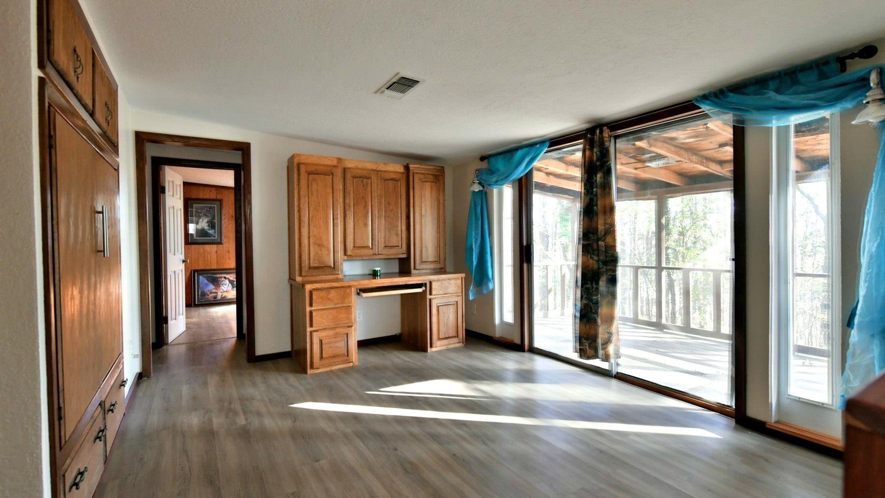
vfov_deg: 67.1
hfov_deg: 99.3
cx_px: 430
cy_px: 243
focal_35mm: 16
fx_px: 375
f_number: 5
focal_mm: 14
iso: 2500
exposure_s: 1/100
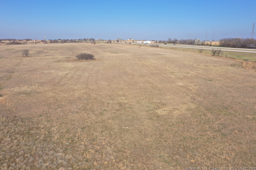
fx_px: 206
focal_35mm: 29
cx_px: 129
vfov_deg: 44.9
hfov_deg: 63.7
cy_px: 86
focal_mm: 10.26
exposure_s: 1/120
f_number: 11
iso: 100
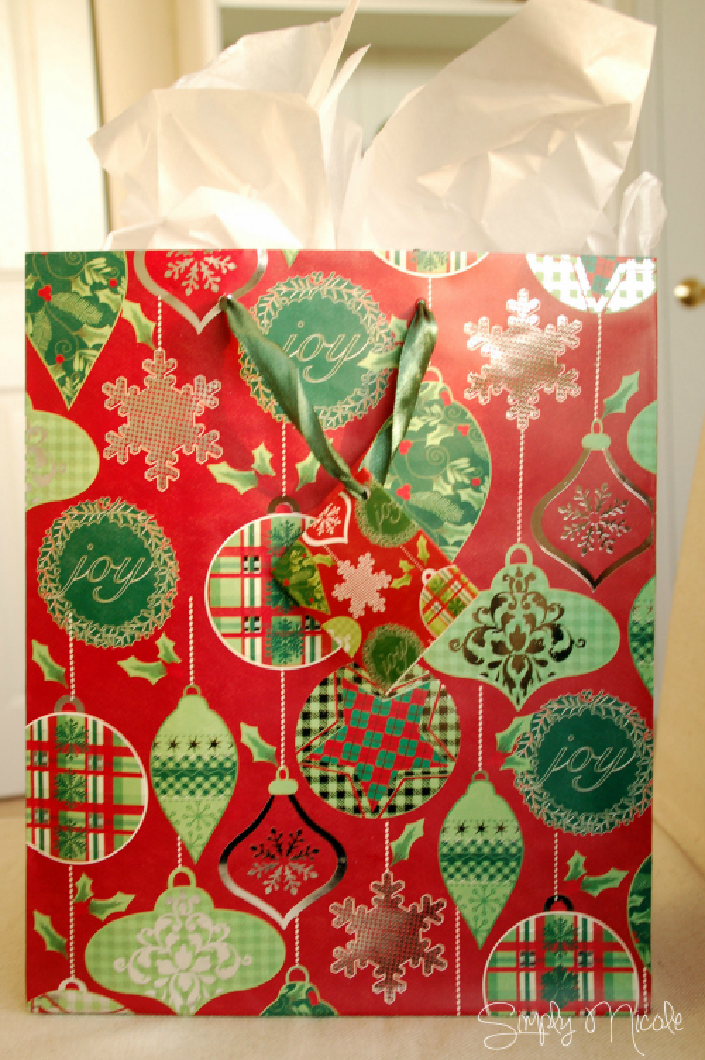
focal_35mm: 42
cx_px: 352
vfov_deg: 46.4
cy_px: 530
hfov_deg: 31.8
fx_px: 1236
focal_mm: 28
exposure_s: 1/15
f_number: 6.3
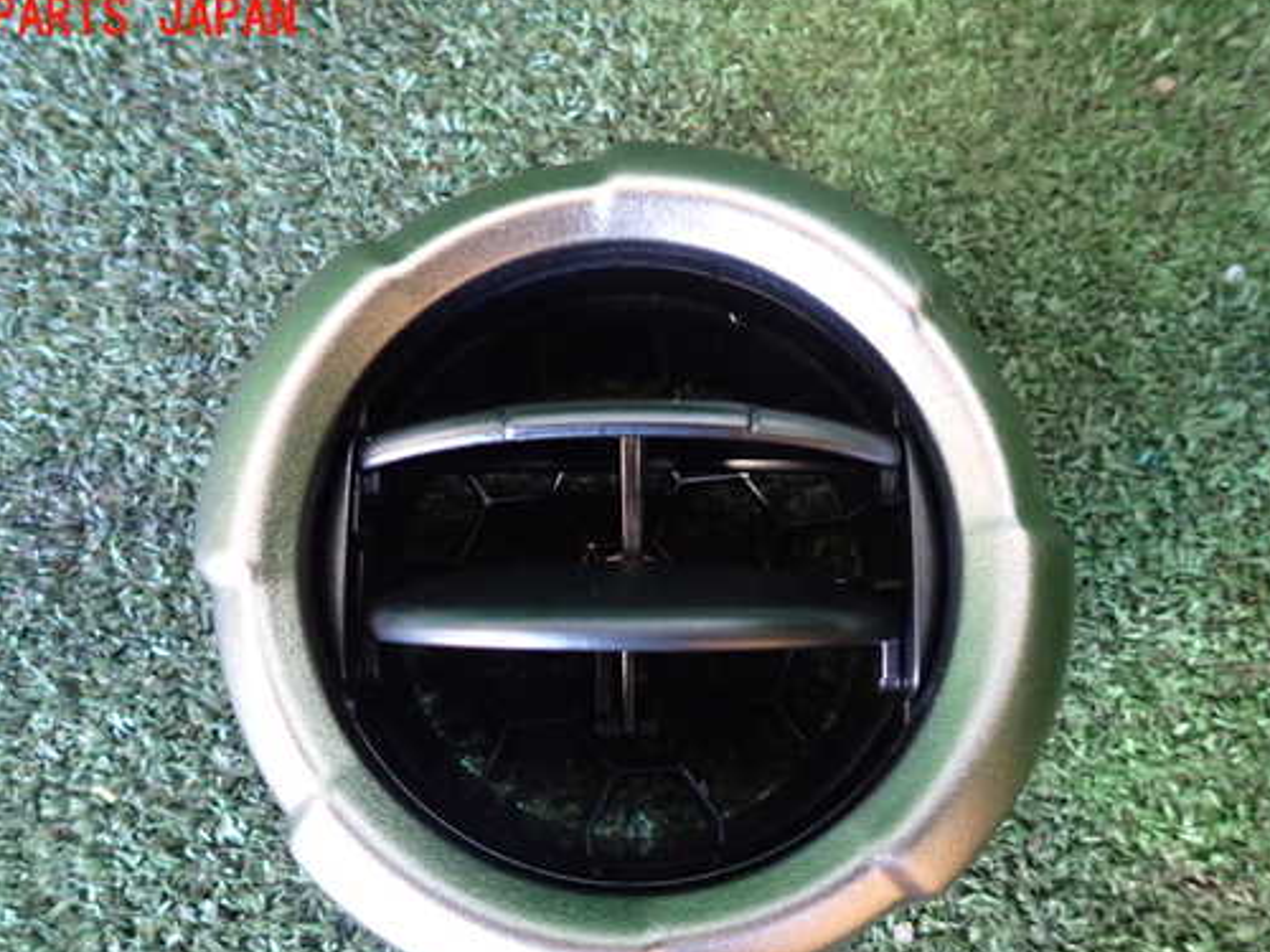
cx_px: 597
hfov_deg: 59.9
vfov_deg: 46.6
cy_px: 559
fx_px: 1101
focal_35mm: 30
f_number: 2
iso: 800
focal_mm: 4.5
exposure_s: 1/30
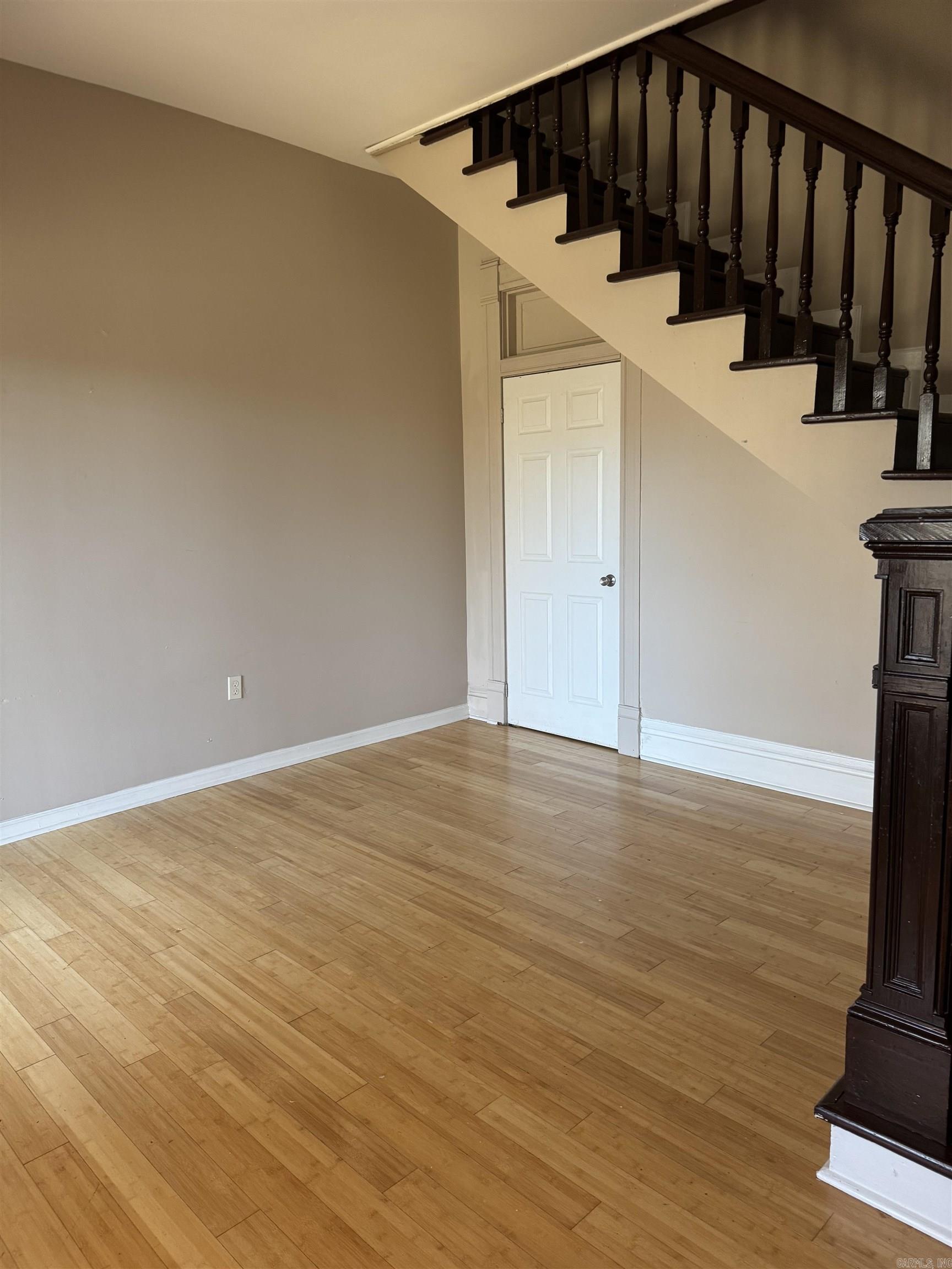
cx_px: 476
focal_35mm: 24
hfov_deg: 56.8
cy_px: 634
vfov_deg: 71.6
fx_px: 880
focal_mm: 6.76
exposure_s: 1/60
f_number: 1.78
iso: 250
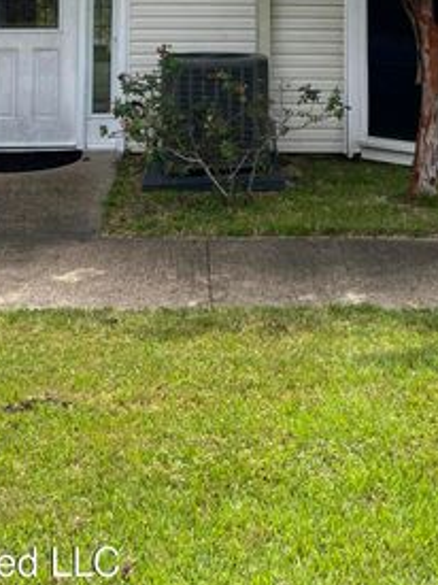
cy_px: -82
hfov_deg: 23.3
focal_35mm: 63
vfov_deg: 27.7
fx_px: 1064
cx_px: 232
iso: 50
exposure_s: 1/2513
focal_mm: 5.7
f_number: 1.5
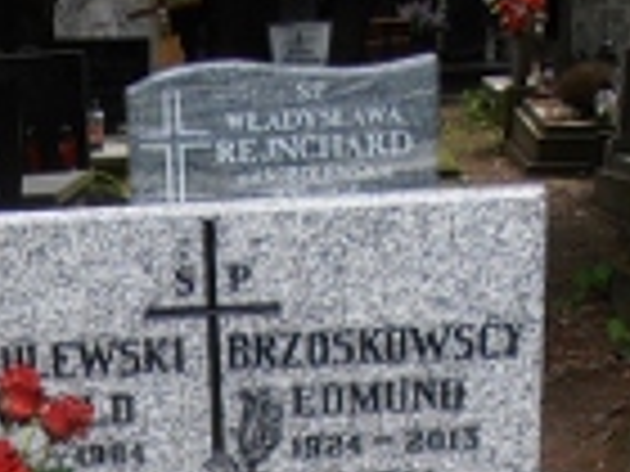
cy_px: 1052
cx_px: 140
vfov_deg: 11.6
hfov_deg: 17.8
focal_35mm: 110
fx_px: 2002
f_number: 3
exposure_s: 1/125
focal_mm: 4.2
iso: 80
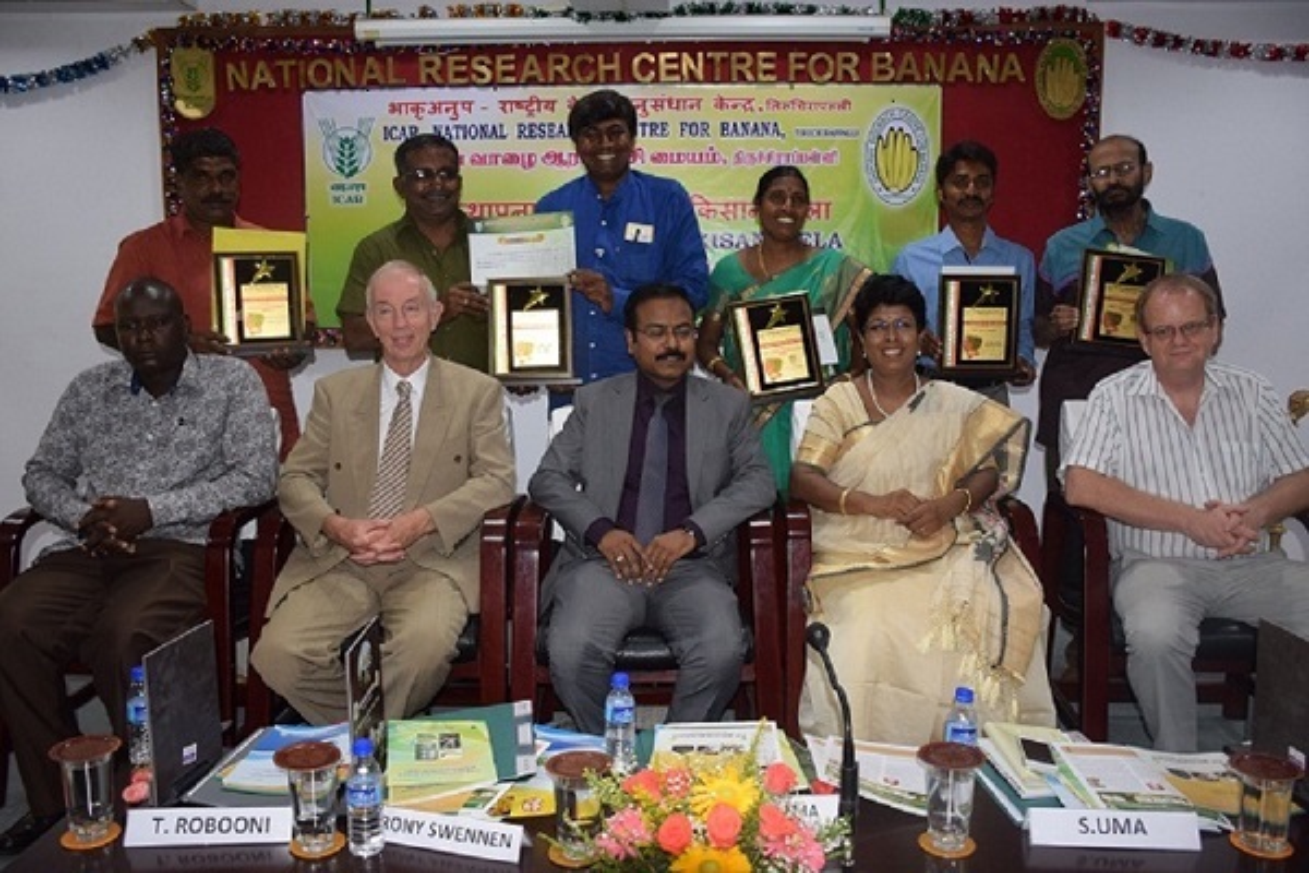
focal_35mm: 30
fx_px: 1091
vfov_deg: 43.6
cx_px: 654
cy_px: 436
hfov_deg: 61.9
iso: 800
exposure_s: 1/80
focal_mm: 20
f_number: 3.5
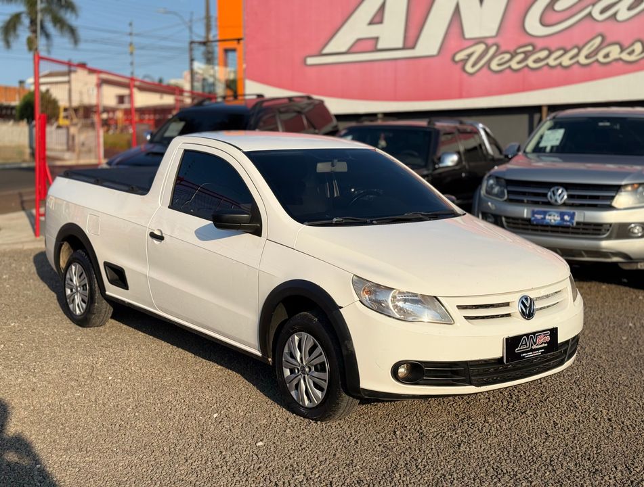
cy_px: 244
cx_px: 322
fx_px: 896
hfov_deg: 39.5
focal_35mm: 48
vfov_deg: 30.4
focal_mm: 6.76
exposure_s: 1/5208
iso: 64
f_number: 1.78
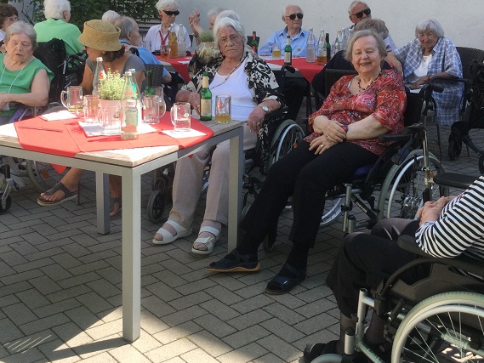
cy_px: 122
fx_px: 685
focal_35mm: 49
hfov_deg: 38.9
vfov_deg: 29.5
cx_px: 239
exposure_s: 1/482
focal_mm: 3.3
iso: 25
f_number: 2.4
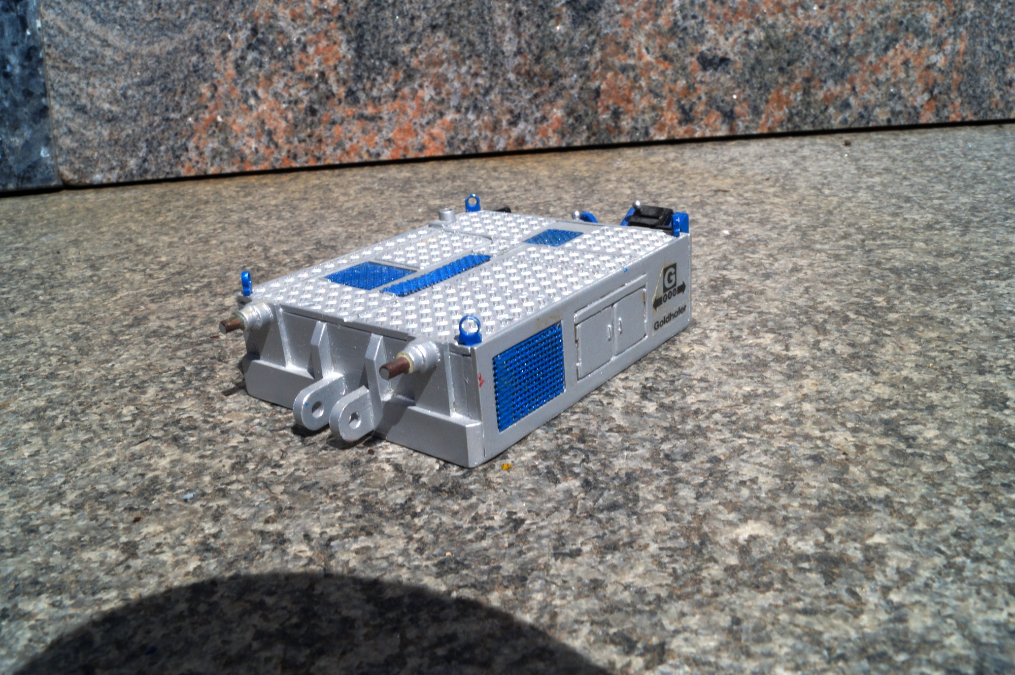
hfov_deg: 57.3
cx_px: 508
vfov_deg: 39.9
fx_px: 930
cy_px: 338
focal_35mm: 33
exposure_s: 1/80
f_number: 22
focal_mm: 22
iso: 100
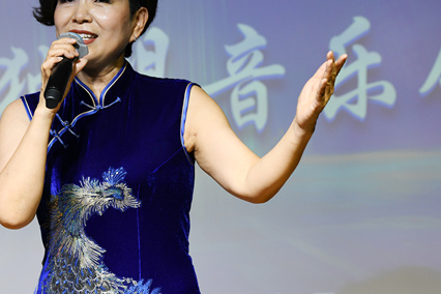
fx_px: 2413
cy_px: 127
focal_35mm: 197
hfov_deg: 10.4
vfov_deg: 7.0
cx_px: 163
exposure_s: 1/200
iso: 1600
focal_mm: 140
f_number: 7.1
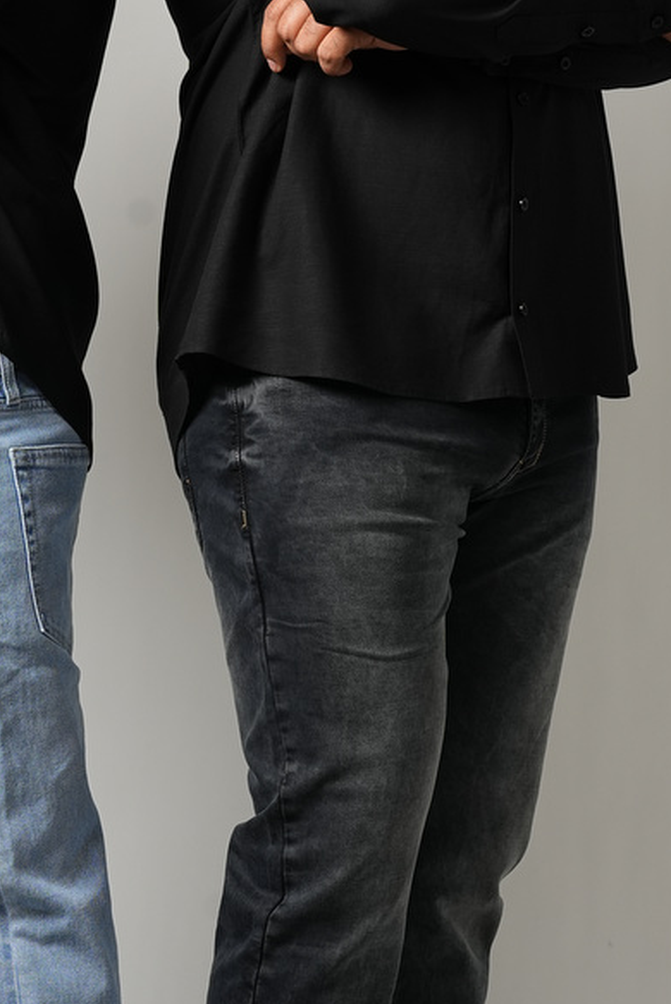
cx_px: 150
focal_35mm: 154
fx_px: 4300
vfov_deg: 13.3
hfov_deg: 8.9
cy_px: 392
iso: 500
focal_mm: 60
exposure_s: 1/200
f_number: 8
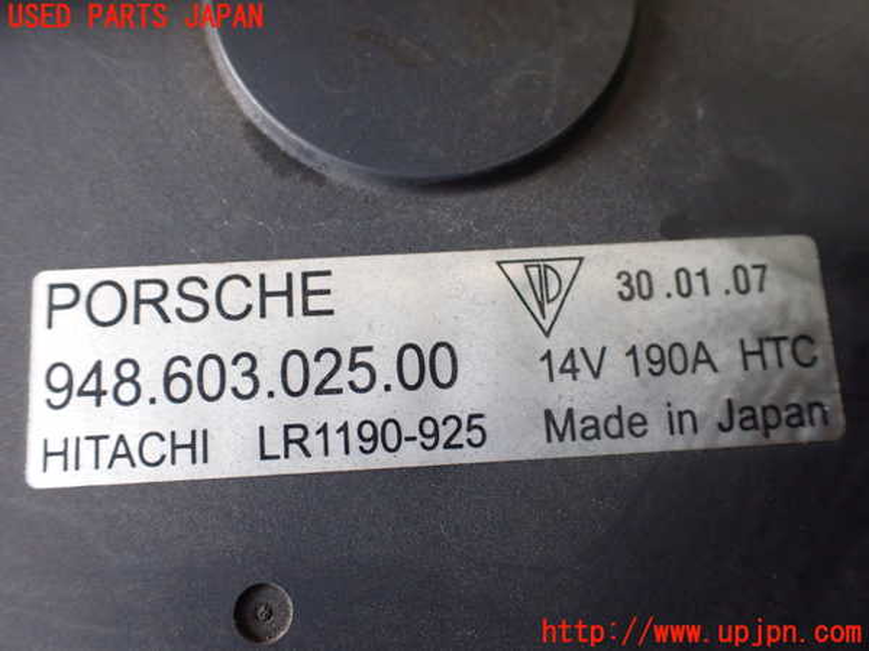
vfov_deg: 46.8
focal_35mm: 30
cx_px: 434
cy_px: 326
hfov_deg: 60.0
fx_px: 753
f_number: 2.3
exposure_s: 1/125
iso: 640
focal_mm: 5.4
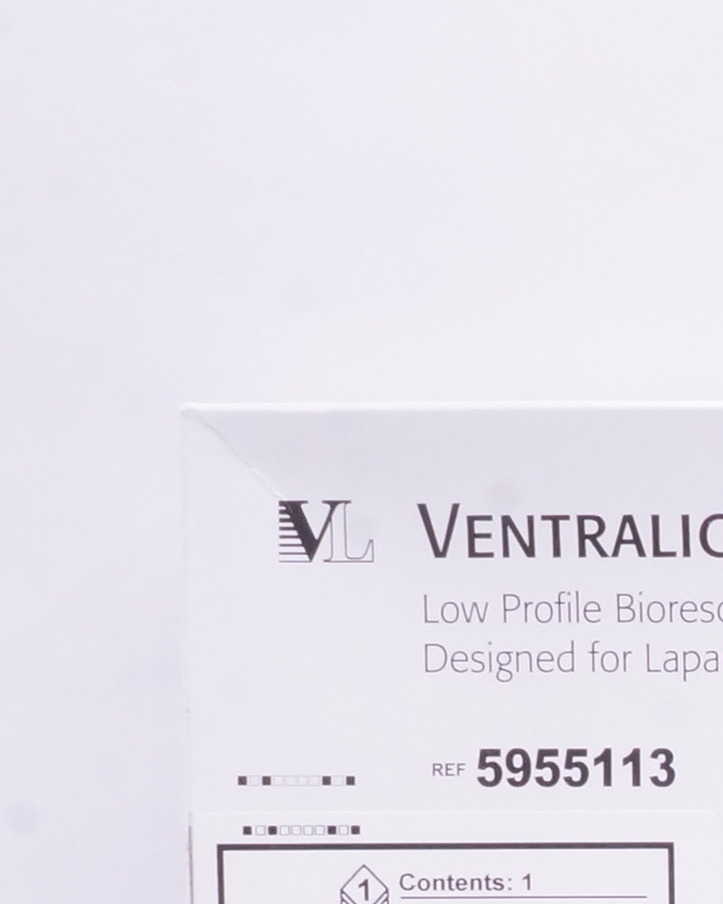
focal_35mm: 113
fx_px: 3022
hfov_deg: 11.7
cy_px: 1198
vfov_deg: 16.1
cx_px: 1609
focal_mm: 18
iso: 1600
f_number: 18
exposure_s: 1/20
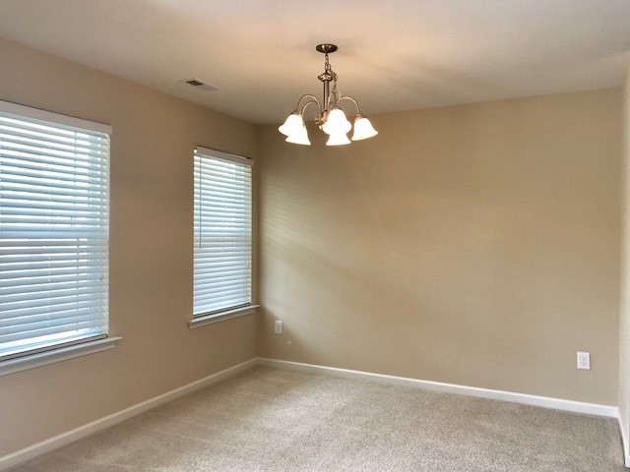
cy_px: 236
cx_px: 315
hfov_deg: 63.4
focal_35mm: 28
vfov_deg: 49.7
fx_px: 510
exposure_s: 1/60
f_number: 1.8
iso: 25
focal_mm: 3.99
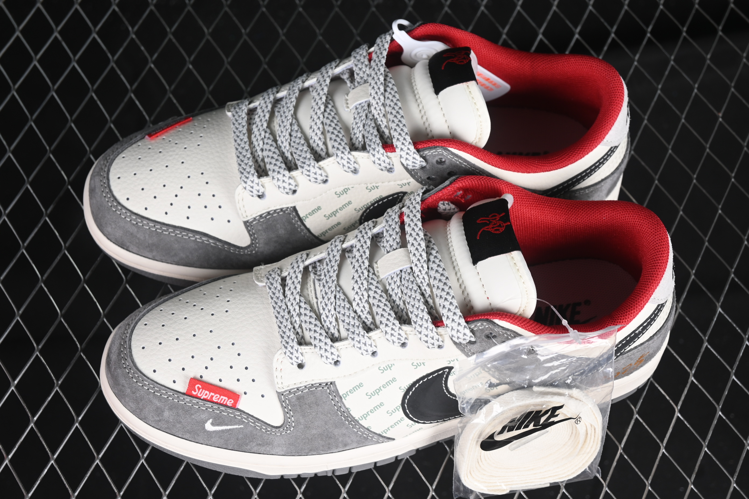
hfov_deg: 27.0
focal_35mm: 75
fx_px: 1560
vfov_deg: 18.2
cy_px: 250
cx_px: 374
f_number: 7.1
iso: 160
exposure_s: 1/80
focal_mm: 50
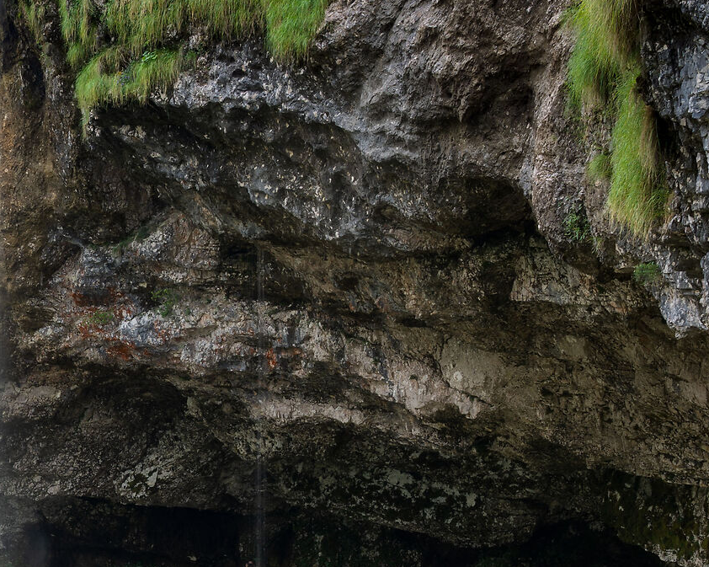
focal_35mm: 99
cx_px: 113
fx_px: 2077
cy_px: 645
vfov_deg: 15.1
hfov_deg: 19.1
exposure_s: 1/5
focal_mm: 37
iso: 100
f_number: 11
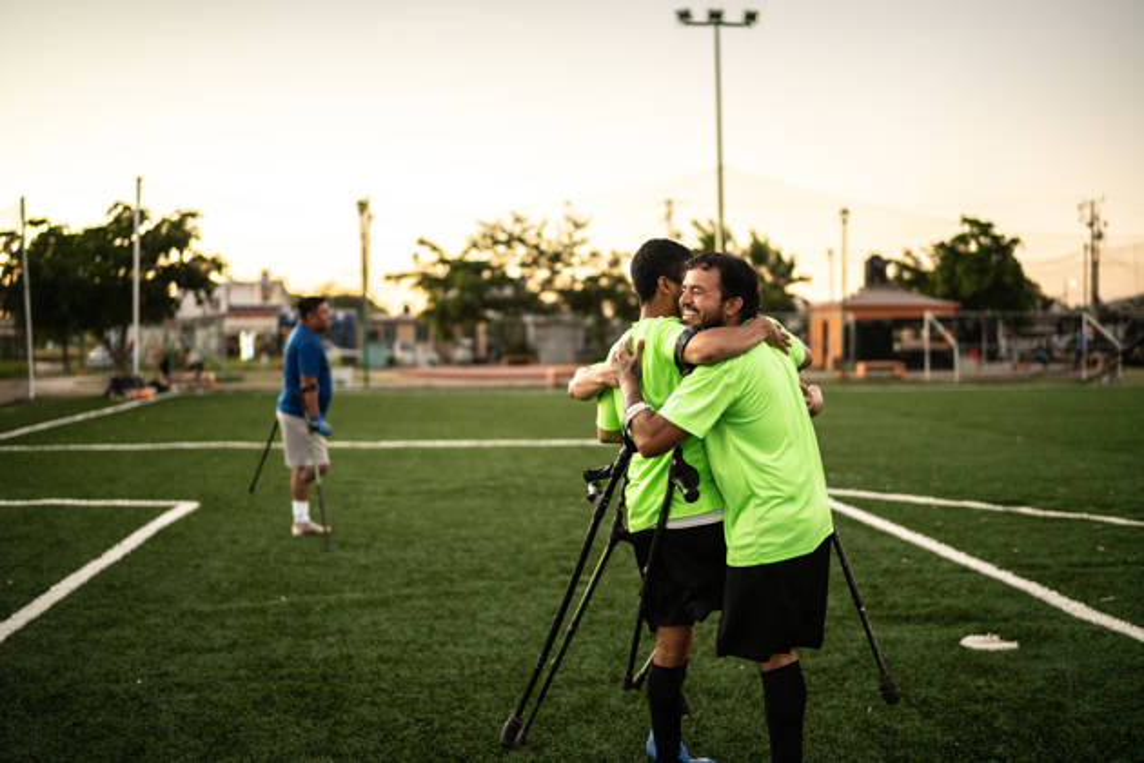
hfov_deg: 54.4
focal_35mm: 35
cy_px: 382
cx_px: 572
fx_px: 1112
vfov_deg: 37.9
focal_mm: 35
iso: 320
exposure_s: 1/640
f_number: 1.2
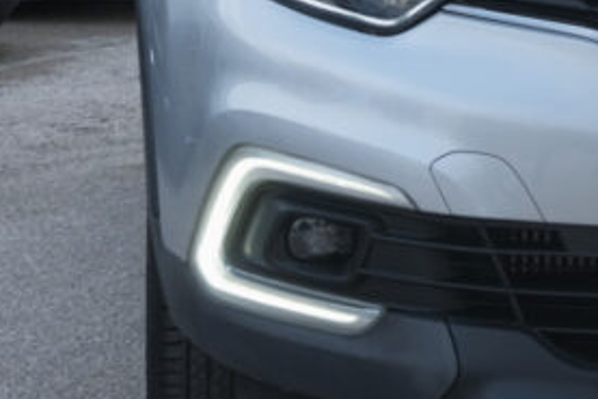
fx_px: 2028
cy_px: -25
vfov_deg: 11.1
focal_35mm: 122
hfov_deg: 16.0
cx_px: 745
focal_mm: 22.1
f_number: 9
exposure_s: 1/100
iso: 160
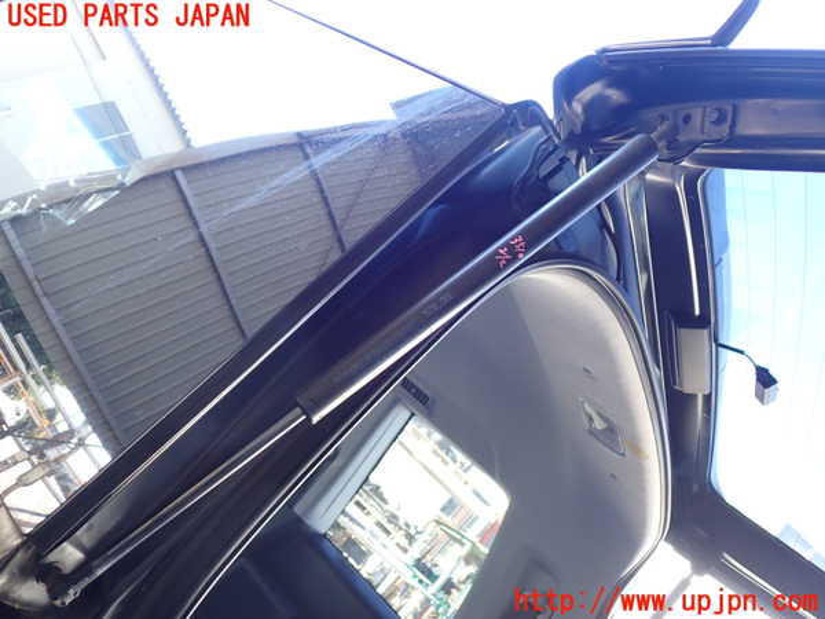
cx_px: 412
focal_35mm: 30
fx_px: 715
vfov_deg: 46.8
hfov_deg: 60.0
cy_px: 310
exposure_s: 1/60
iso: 200
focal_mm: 5.4
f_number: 2.3
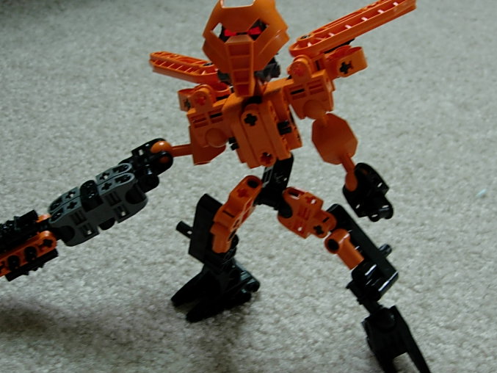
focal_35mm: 62
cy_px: 223
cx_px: 258
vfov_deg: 23.6
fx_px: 890
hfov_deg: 31.2
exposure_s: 1/27.6
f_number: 2.9
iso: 64
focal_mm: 8.5
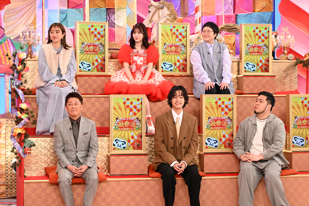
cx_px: 154
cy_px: 103
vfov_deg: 14.1
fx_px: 833
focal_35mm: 97
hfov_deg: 21.0
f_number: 7.1
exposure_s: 1/160
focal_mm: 97
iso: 2500
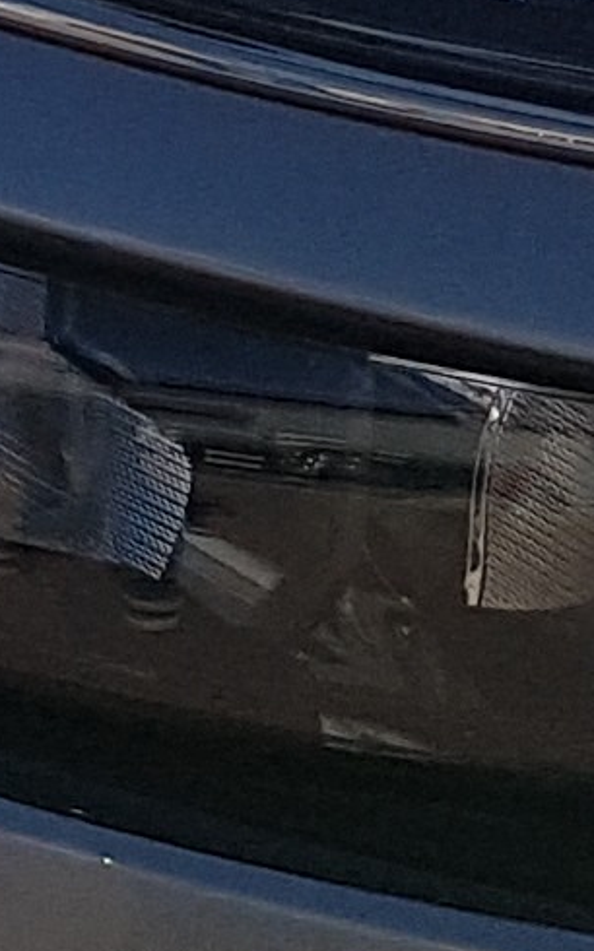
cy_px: -1675
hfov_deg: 5.4
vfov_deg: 8.2
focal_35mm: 227
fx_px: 5883
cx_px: -1301
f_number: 1.7
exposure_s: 1/3256
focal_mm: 4.2
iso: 40
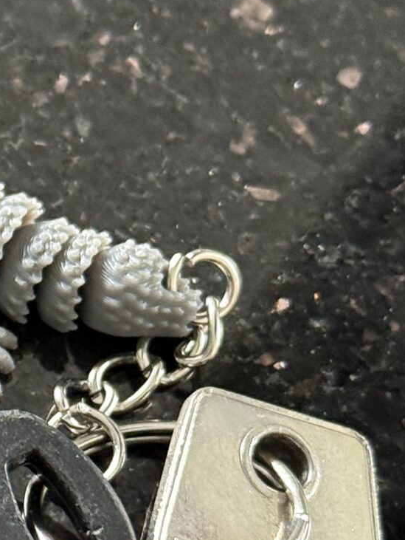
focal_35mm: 168
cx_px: -217
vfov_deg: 11.7
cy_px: 444
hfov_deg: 8.6
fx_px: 2618
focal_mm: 6.76
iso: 320
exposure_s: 1/40
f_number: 1.78
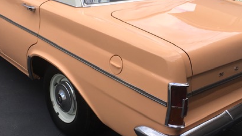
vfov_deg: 24.3
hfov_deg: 42.1
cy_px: 43
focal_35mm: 49
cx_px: 118
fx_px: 314
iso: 25
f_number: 2.2
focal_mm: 4.15
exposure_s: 1/651
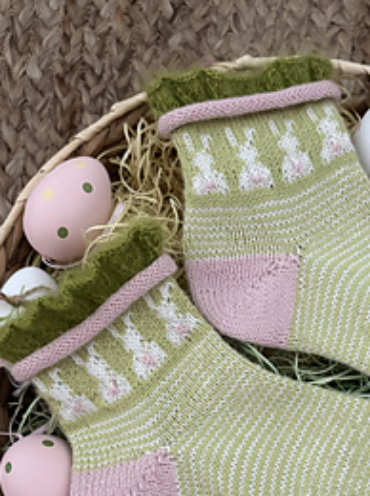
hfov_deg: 28.4
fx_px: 715
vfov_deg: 37.1
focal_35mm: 50
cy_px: 385
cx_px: 298
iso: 640
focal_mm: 5.96
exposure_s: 1/30
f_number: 1.6
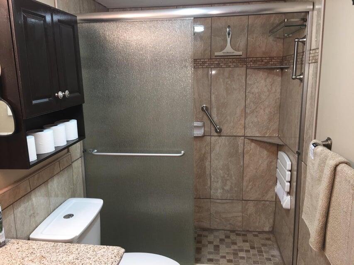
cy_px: 132
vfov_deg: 48.2
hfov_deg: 61.7
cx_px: 177
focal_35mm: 29
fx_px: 297
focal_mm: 4.15
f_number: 2.2
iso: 25
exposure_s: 1/30
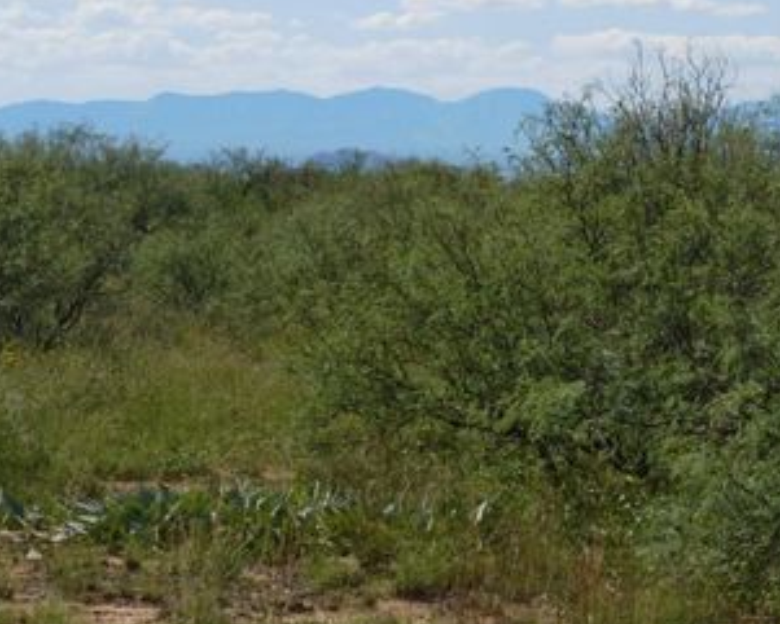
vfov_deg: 9.1
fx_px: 3926
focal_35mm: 170
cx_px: 547
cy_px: 273
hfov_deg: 11.3
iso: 125
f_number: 4.8
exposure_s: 1/1250
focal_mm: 18.8
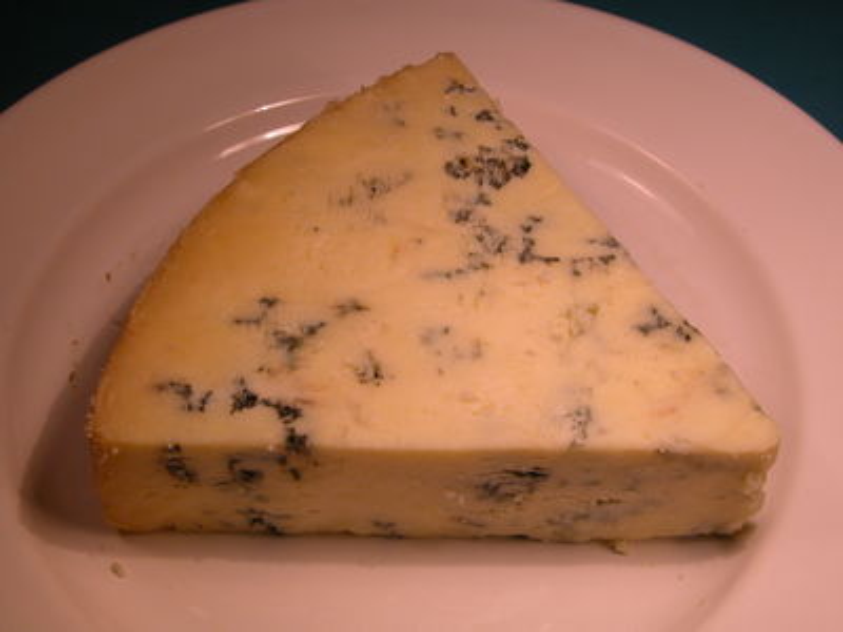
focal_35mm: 50
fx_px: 1218
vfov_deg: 29.1
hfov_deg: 38.2
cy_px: 316
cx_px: 422
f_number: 5.4
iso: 100
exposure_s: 1/184
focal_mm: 12.7
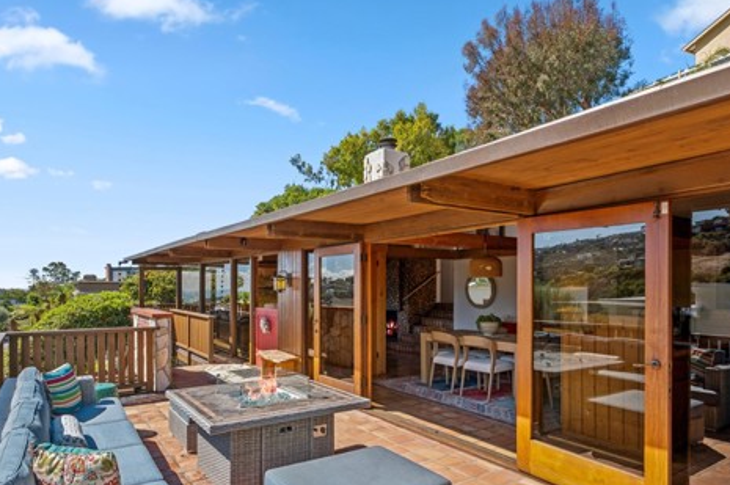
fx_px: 446
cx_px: 352
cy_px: 293
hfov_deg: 78.6
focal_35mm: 22
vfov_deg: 56.6
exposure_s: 1/50
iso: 80
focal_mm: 16
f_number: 11
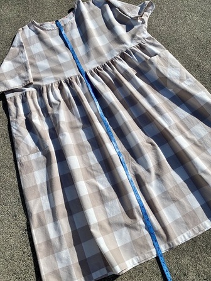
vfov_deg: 67.3
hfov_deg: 53.1
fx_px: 211
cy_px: 140
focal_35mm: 26
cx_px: 106
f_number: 1.8
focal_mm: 4.25
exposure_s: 1/7692
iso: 32
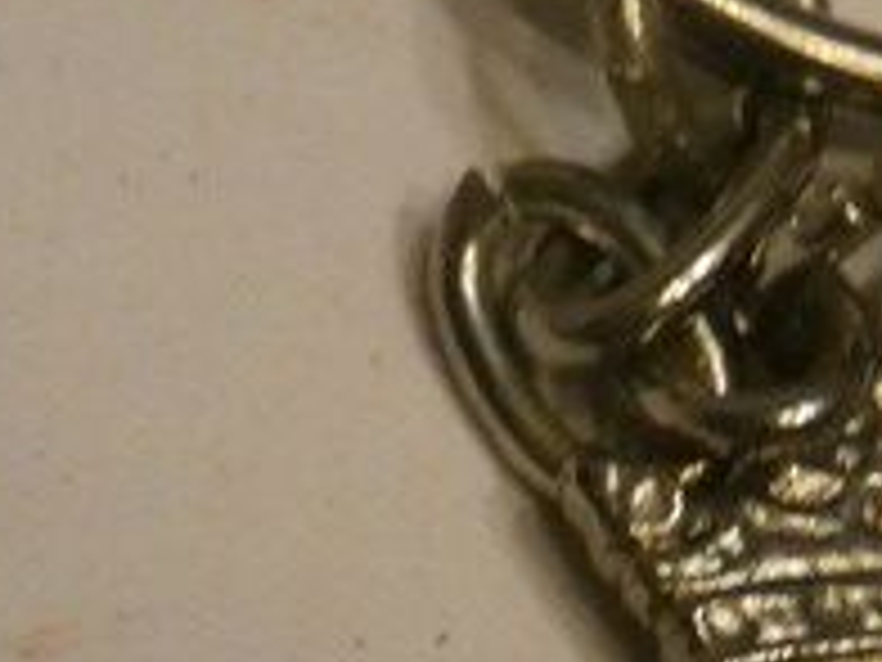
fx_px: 8612
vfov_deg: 4.4
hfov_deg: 5.8
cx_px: 1071
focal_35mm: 338
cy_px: 959
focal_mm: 14.8
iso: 1000
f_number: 4.5
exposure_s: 1/80
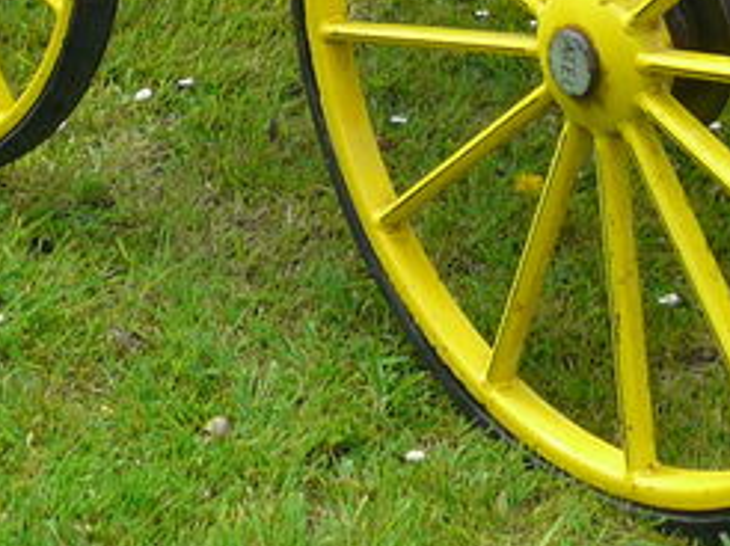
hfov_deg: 17.2
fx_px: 2402
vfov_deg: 11.8
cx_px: 507
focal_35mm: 114
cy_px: -501
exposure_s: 1/125
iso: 100
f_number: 4
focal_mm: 4.6
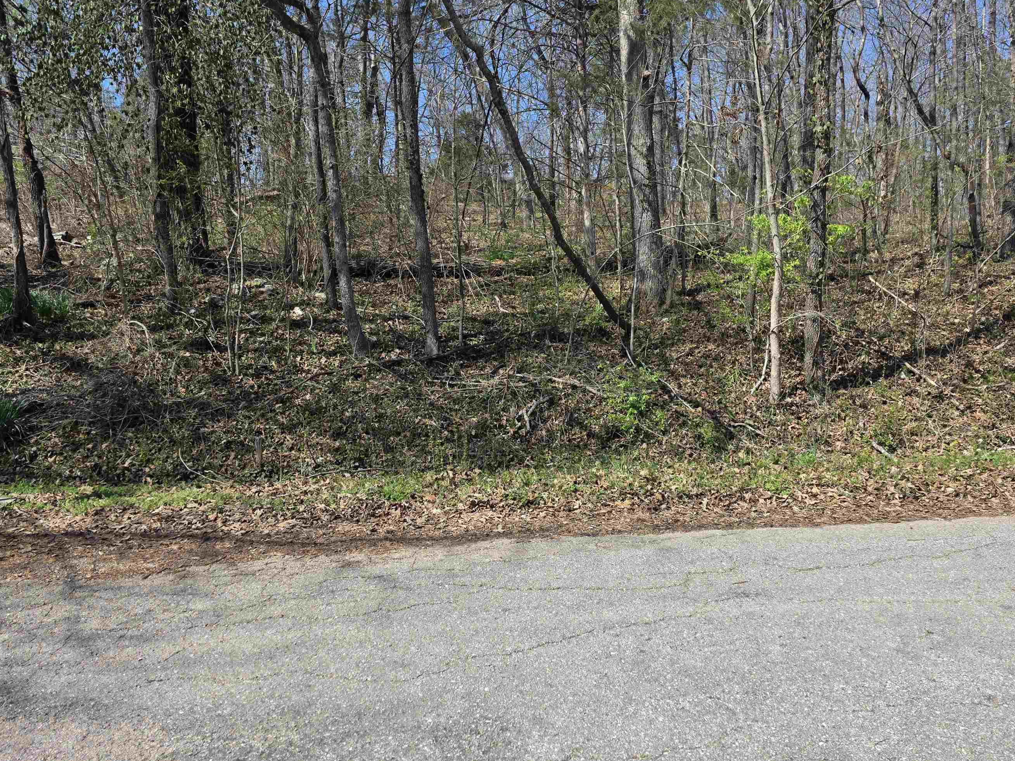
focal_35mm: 27
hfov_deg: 65.2
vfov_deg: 51.3
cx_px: 552
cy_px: 344
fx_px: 792
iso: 80
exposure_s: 1/3009
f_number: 1.7
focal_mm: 6.3
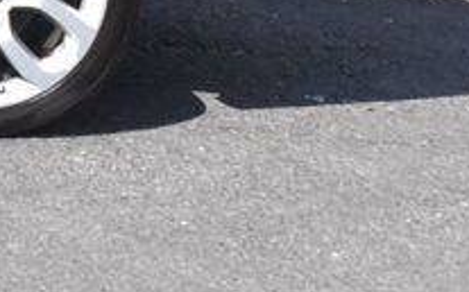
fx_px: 2612
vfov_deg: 6.2
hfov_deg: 9.3
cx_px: -625
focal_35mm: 205
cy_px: -328
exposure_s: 1/4000
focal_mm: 27
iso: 2500
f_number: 7.1
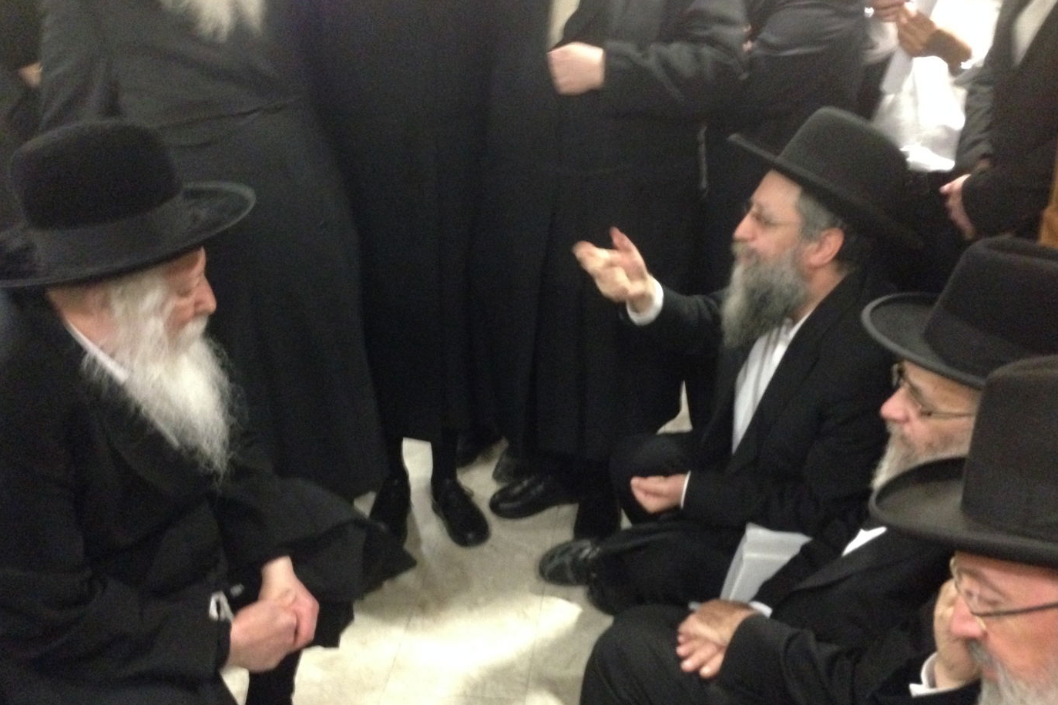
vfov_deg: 37.8
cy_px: 391
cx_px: 529
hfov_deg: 54.4
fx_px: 1028
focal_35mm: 35
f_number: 2.4
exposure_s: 1/15
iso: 800
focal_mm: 4.12
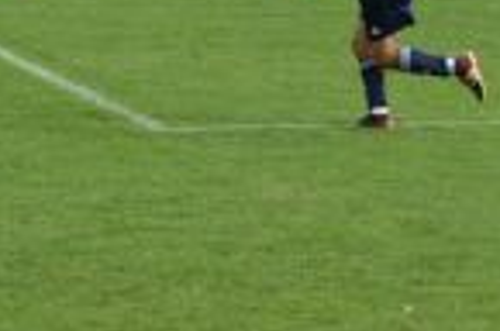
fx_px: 4601
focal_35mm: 332
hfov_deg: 6.2
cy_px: -34
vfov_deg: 4.1
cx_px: 621
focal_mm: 80
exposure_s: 1/250
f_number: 8
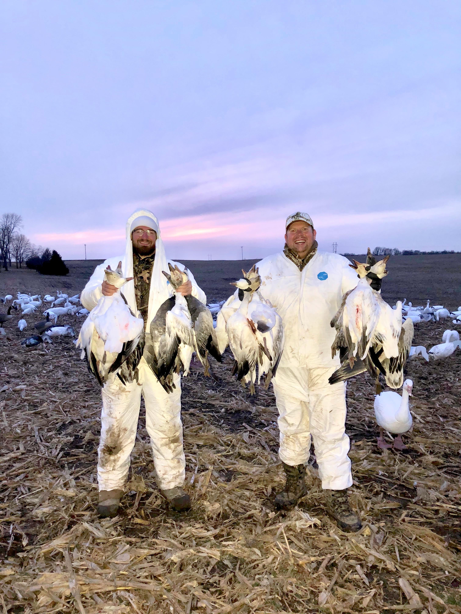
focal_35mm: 28
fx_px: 497
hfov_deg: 49.7
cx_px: 230
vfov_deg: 63.4
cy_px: 307
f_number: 1.8
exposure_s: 1/5
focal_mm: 3.99
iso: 200
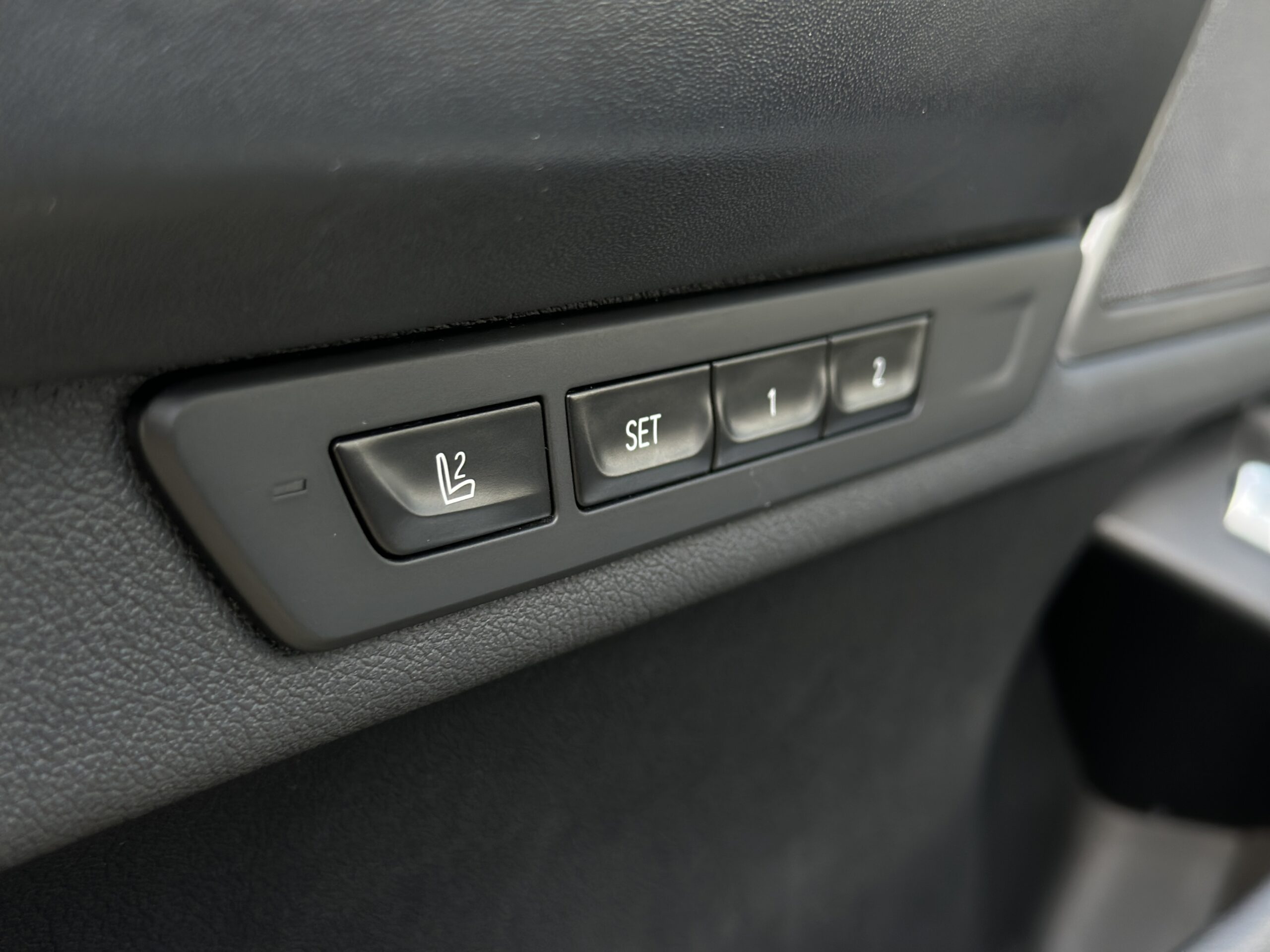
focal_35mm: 48
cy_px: 476
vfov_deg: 30.3
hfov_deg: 39.7
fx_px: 1761
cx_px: 635
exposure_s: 1/85
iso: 125
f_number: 1.78
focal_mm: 6.86
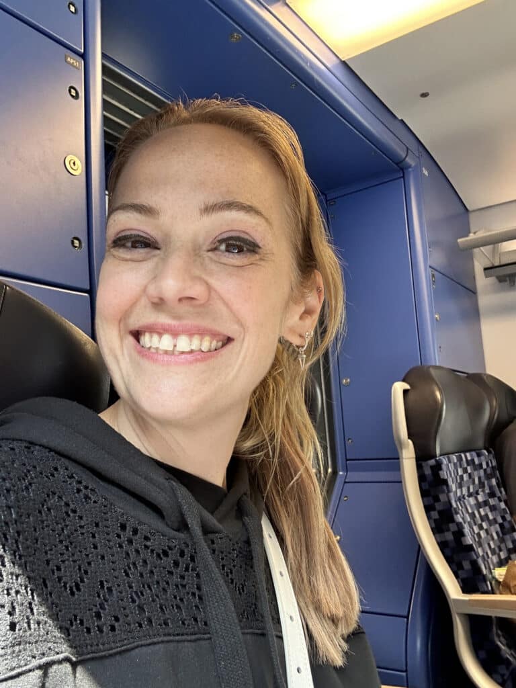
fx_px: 596
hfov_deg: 46.8
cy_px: 344
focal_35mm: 30
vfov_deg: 60.0
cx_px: 258
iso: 80
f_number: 1.9
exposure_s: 1/94
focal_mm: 2.69
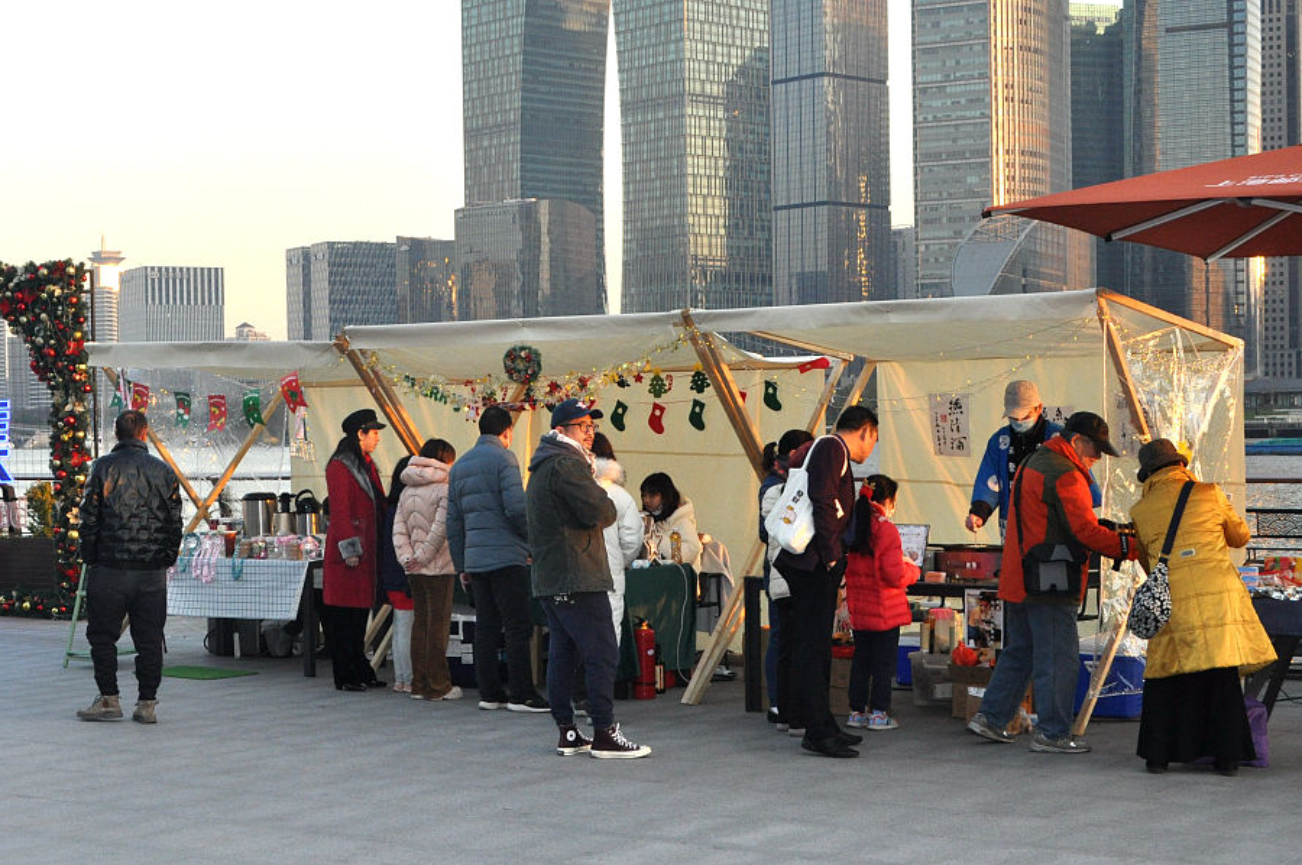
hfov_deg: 33.2
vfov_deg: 22.6
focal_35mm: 60
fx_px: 2168
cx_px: 477
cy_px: 440
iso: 800
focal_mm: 30
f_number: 8
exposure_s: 1/200
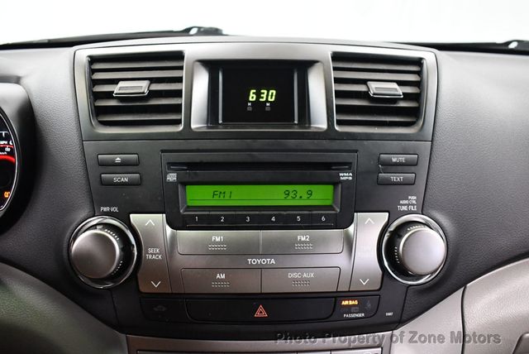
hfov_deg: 53.1
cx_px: 264
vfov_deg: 36.9
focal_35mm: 36
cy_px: 177
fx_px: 529
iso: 3200
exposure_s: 1/60
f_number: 3.5
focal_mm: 18
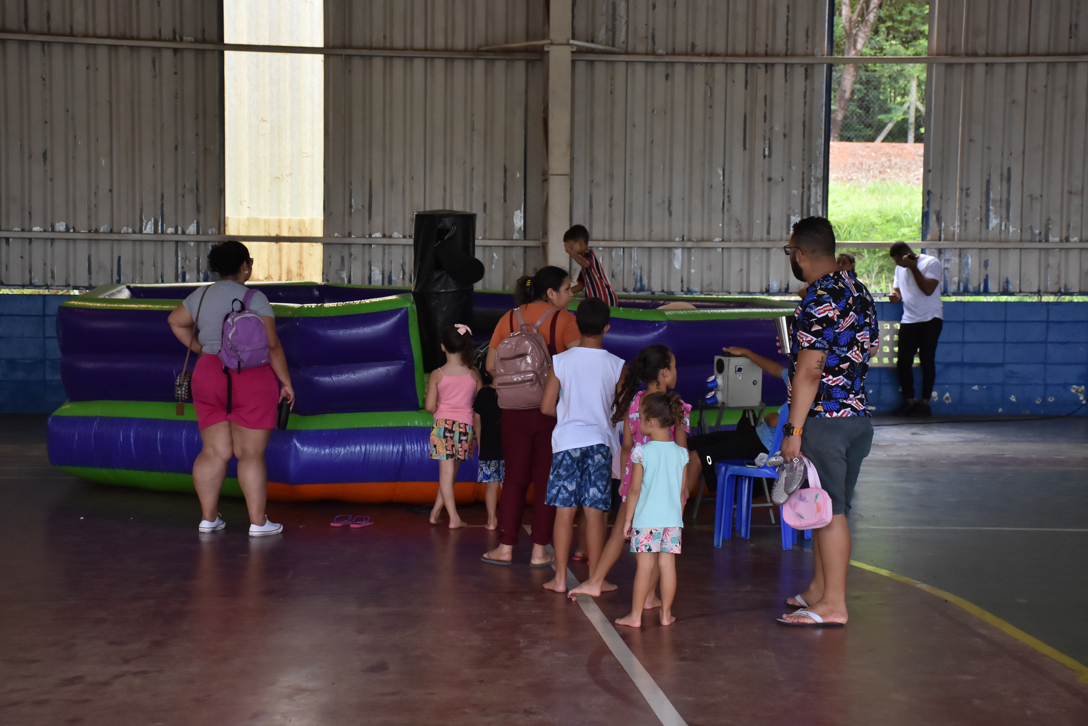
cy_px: 363
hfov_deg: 27.0
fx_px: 2267
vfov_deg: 18.2
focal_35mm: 75
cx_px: 544
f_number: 5.6
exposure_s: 1/500
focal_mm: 50
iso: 1250
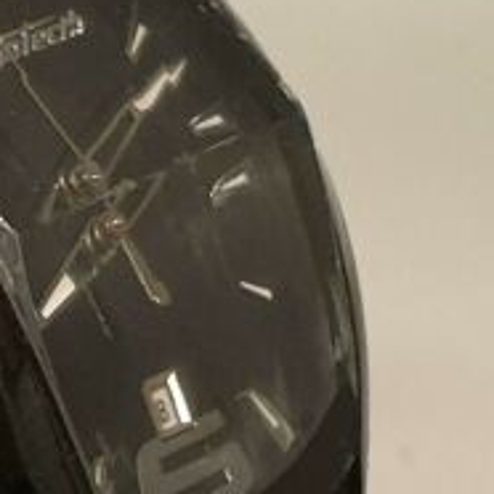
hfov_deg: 17.0
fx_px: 1534
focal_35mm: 95
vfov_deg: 18.1
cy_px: 410
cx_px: -181
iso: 250
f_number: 2.4
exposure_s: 1/50
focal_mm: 4.3
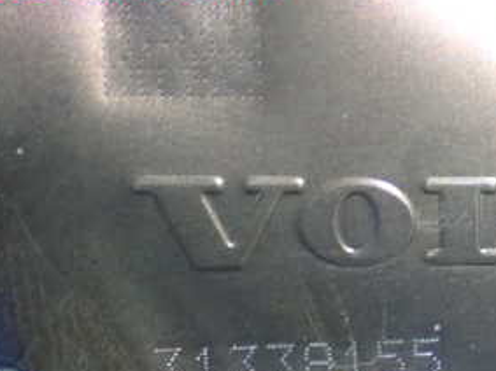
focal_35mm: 104
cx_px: 487
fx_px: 1490
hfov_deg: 18.5
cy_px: 357
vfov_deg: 14.0
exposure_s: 1/30
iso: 800
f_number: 3.2
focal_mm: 8.99
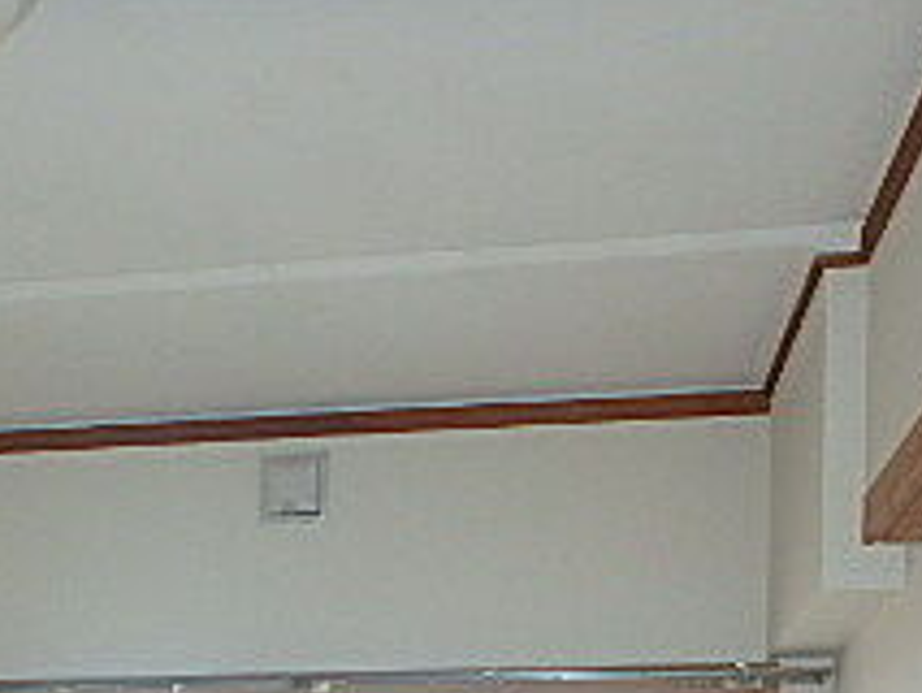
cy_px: 1027
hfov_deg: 29.6
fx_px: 1679
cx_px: 117
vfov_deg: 20.2
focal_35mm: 63
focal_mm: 3.7
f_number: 3.5
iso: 125
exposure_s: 1/100
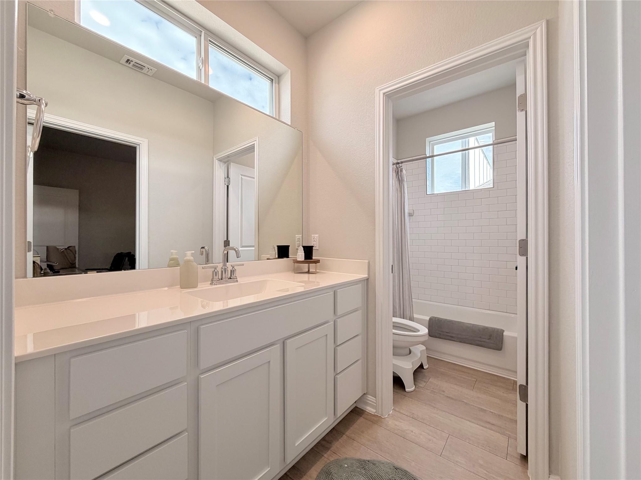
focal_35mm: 14
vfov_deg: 85.7
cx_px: 320
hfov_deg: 102.1
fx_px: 259
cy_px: 240
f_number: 2.2
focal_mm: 2.22
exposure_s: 1/120
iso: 80
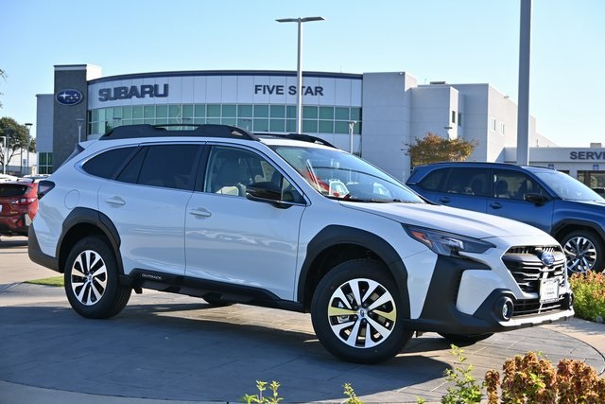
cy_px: 202
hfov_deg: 37.8
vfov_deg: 25.8
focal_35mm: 52
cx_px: 302
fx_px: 882
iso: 100
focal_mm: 35
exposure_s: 1/500
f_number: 4.2
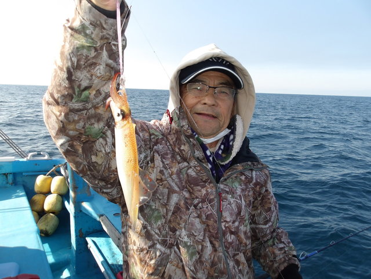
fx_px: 289
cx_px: 186
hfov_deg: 65.3
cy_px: 140
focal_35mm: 27
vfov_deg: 51.4
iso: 100
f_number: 3
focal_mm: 4.9
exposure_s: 1/416
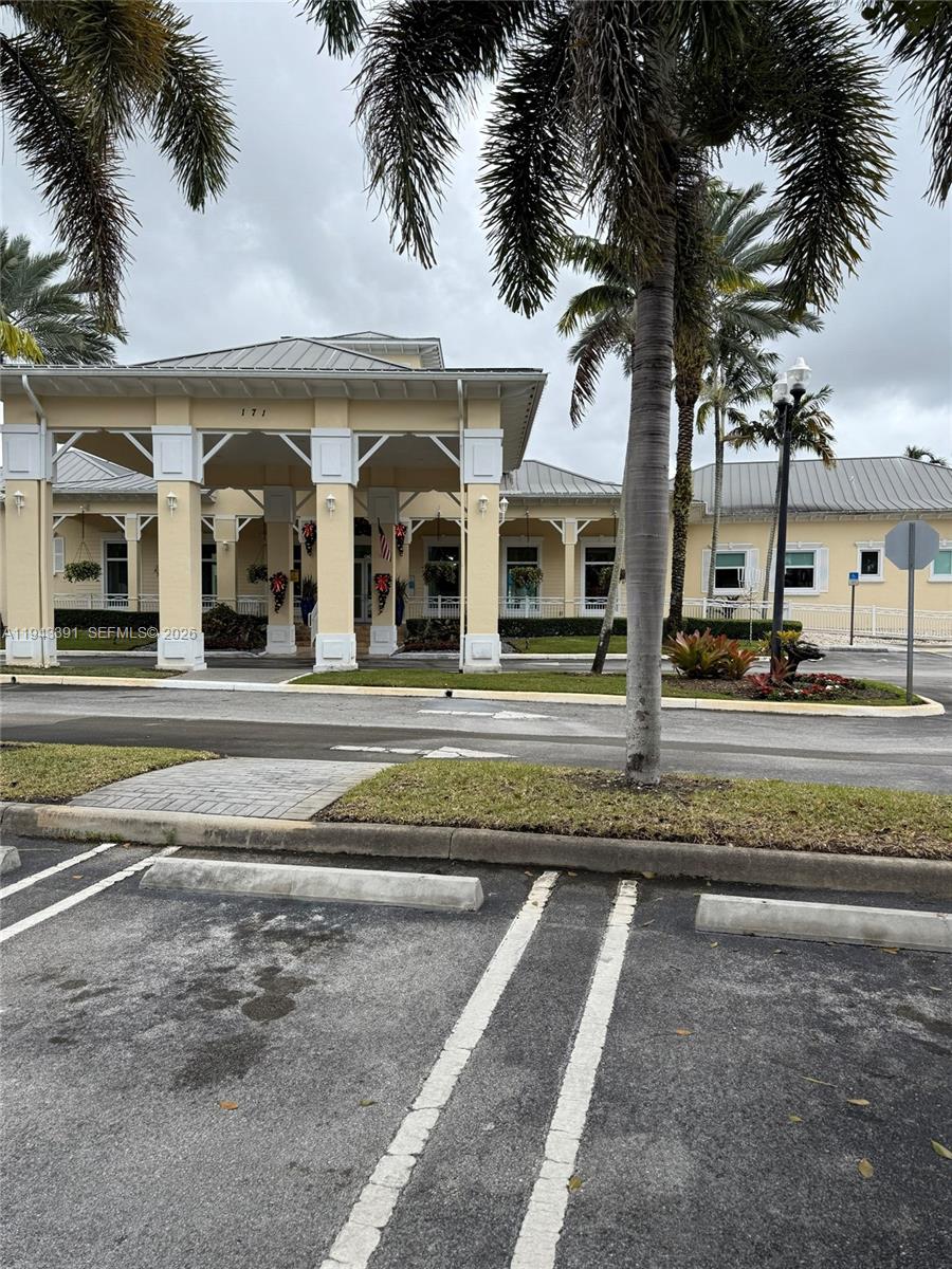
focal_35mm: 24
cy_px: 634
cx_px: 476
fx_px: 880
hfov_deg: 56.8
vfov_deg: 71.6
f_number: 1.78
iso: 80
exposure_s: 1/1585
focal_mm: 6.76
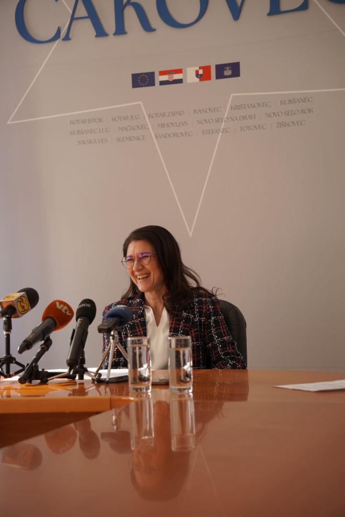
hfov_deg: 18.2
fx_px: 1078
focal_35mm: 75
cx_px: 172
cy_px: 258
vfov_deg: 27.0
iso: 500
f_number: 3.5
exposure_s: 1/160
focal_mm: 50
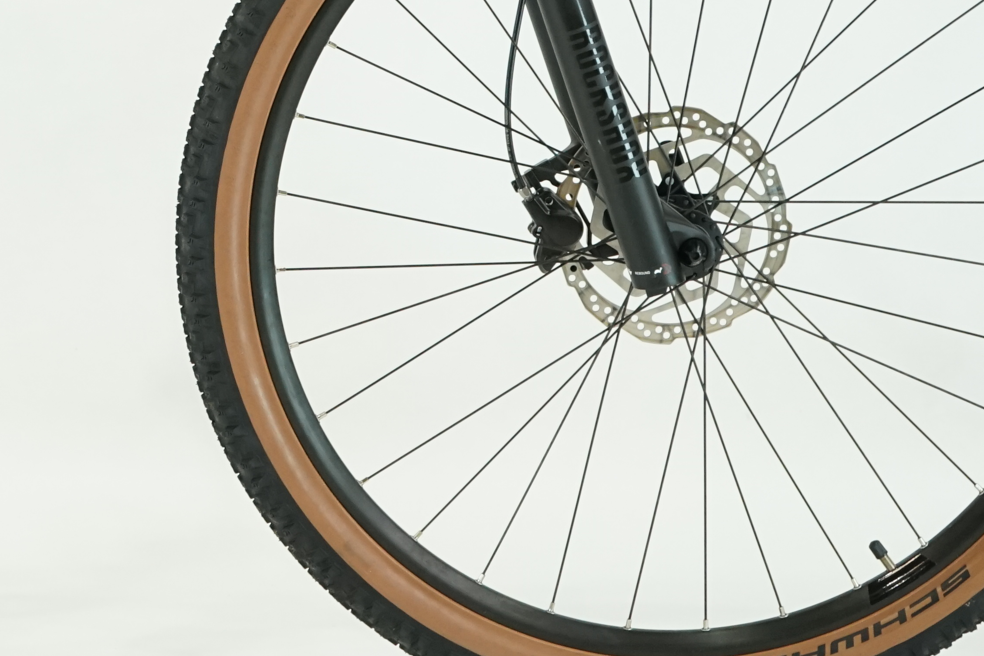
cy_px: -115
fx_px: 4646
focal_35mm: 170
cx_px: -106
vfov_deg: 8.0
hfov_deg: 11.9
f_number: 5.6
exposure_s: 1/200
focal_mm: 64
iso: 1600
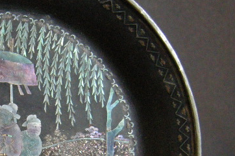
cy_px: 186
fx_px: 672
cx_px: -14
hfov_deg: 19.1
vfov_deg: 13.0
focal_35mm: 103
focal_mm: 7.5
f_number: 2.7
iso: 400
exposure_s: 1/36.6
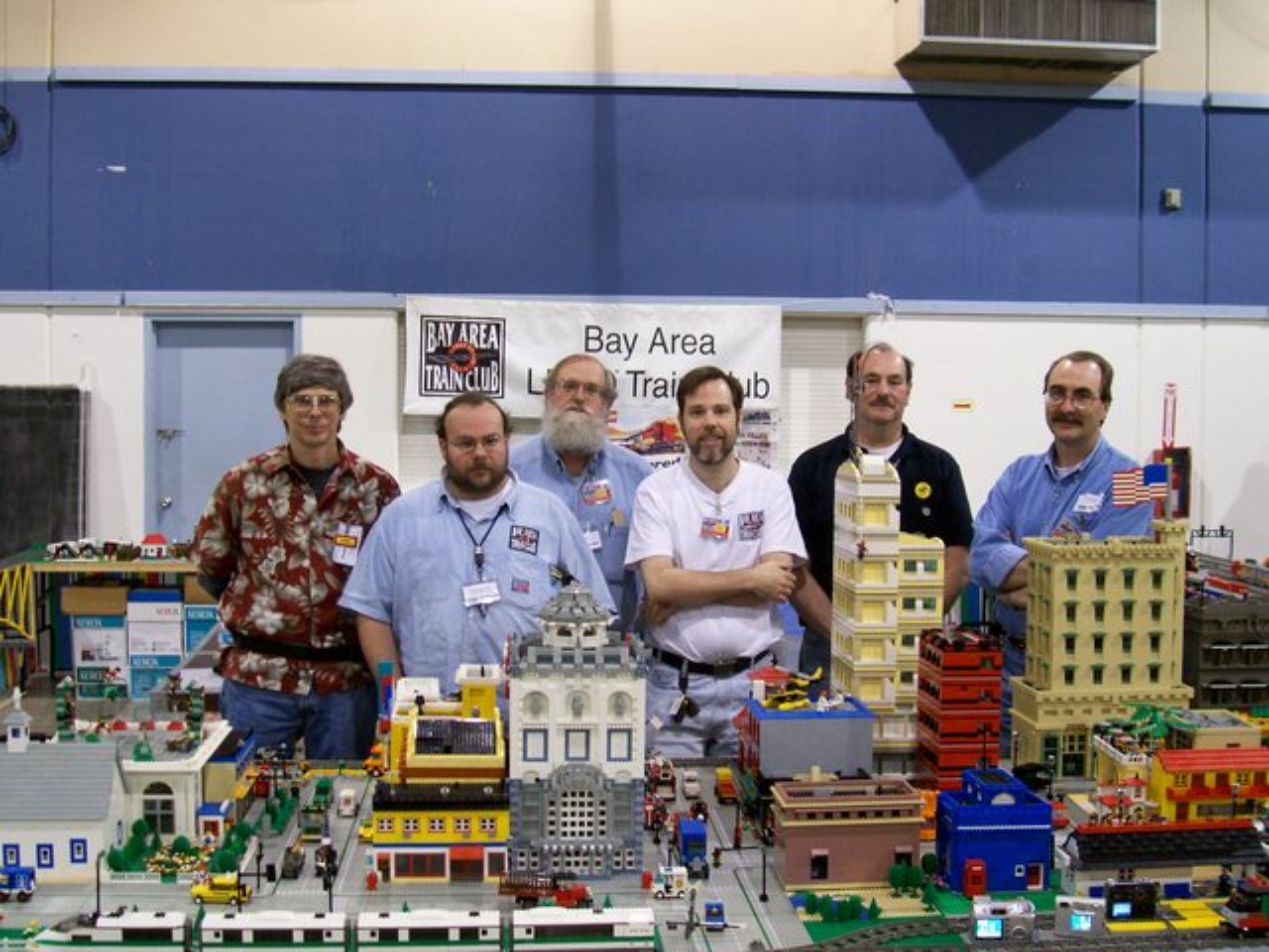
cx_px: 634
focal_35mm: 42
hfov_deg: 44.8
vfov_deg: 34.3
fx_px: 1540
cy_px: 476
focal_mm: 7
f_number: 2.9
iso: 160
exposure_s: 1/10.5
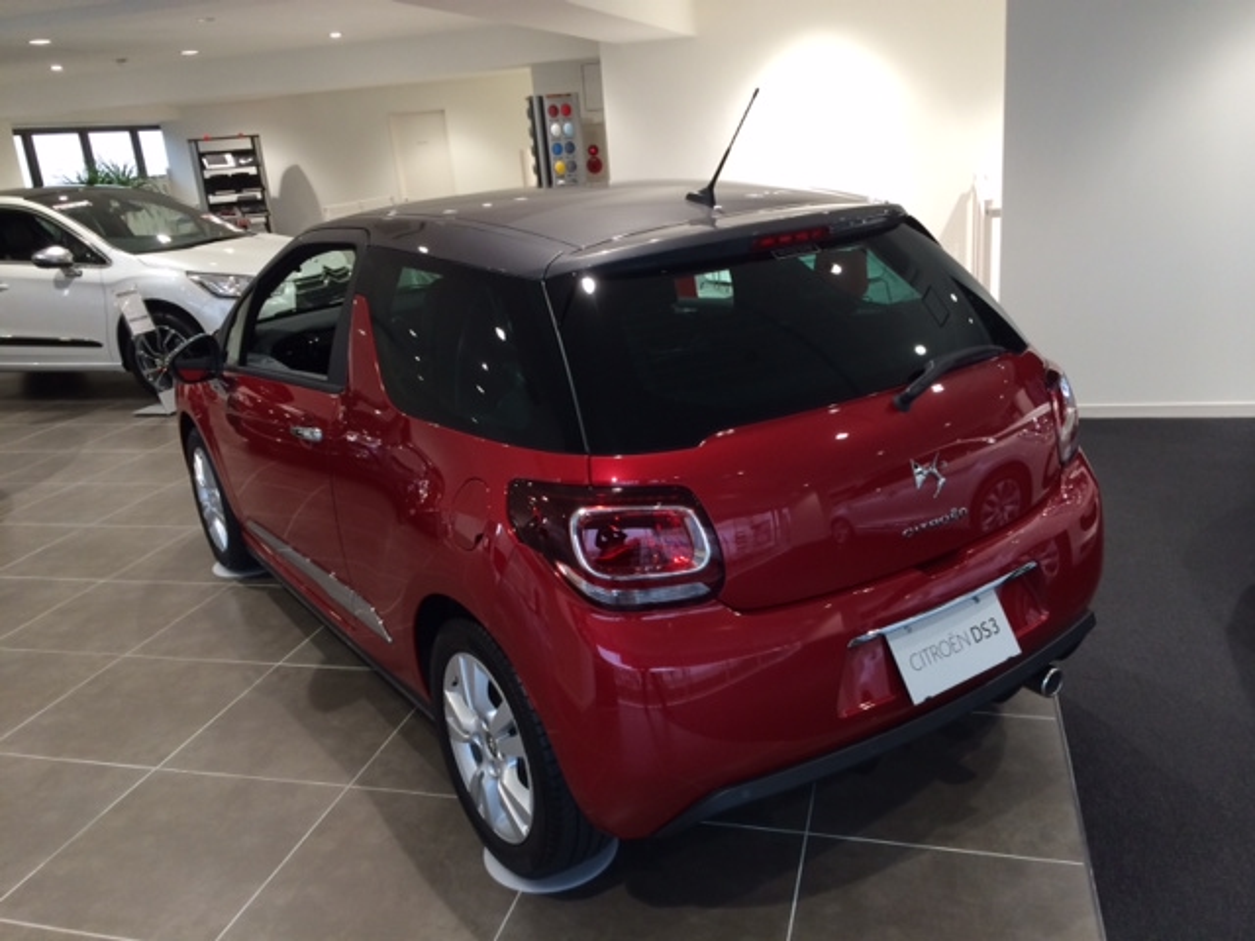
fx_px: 1088
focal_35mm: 30
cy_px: 470
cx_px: 628
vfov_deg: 46.8
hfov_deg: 60.0
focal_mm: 4.12
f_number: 2.2
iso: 64
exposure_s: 1/30
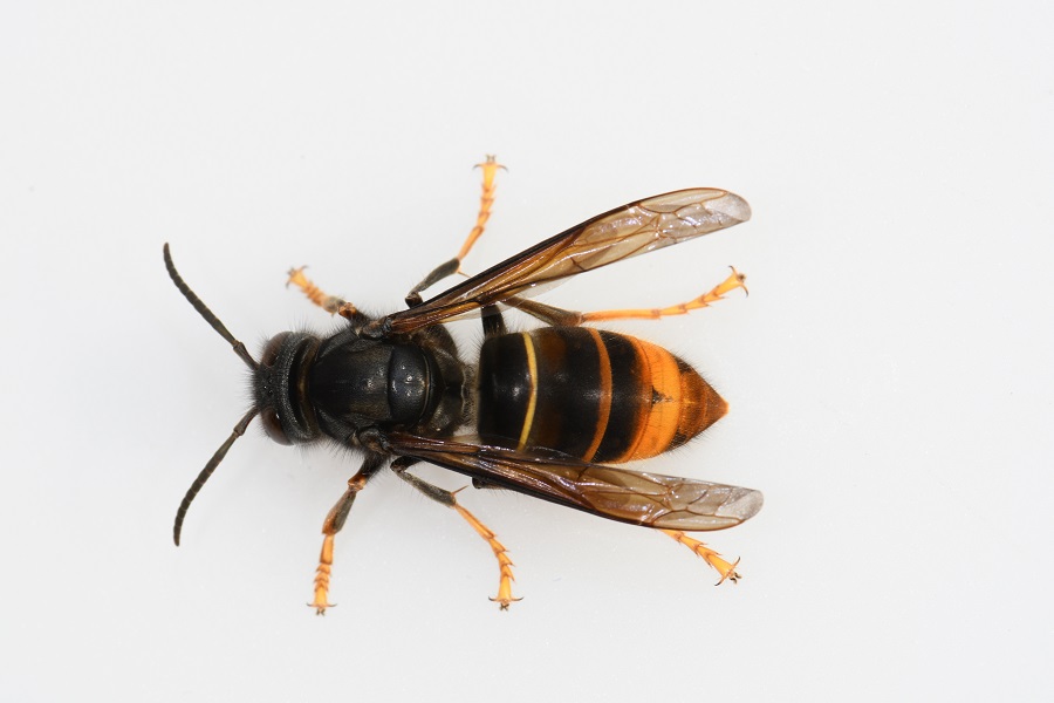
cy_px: 352
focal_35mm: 157
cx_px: 527
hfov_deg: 13.1
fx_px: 4596
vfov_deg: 8.7
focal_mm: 105
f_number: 14
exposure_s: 1/60
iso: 100
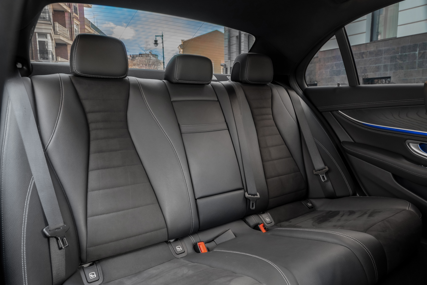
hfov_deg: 73.7
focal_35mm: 24
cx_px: 214
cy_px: 142
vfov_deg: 53.1
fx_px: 285
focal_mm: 16
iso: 800
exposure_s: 1/5
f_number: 5.6
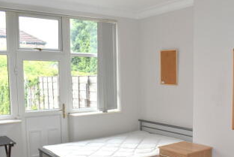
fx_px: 267
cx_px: 137
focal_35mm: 41
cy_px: 112
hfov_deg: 47.2
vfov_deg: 32.2
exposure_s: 1/125
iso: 280
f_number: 5.6
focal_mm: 18
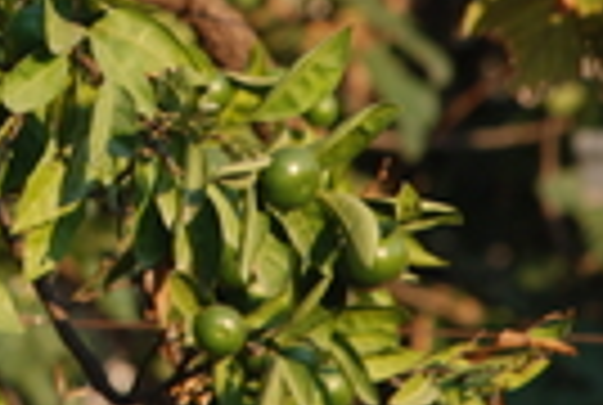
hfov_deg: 3.0
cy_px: -52
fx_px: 11393
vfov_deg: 2.0
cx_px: -130
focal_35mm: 679
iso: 100
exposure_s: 1/60
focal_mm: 135
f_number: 5.6
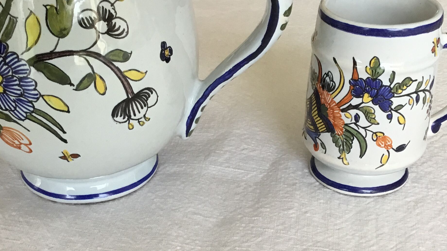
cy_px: 129
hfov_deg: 34.9
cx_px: 206
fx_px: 711
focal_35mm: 60
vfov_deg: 20.0
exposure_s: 1/33
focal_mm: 3.3
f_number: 2.4
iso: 100
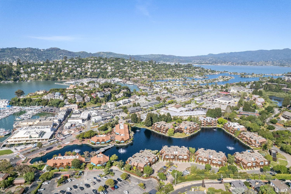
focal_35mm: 22
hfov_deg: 78.6
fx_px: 178
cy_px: 97
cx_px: 146
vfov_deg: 57.2
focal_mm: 8.38
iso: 120
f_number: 2.8
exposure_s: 1/1250
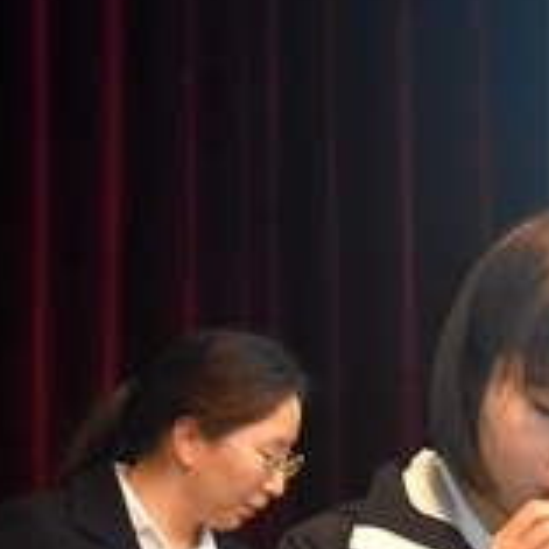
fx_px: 2620
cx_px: 594
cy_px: 497
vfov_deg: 11.9
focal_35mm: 146
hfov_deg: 11.8
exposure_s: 1/60
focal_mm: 40
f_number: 4.5
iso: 2800
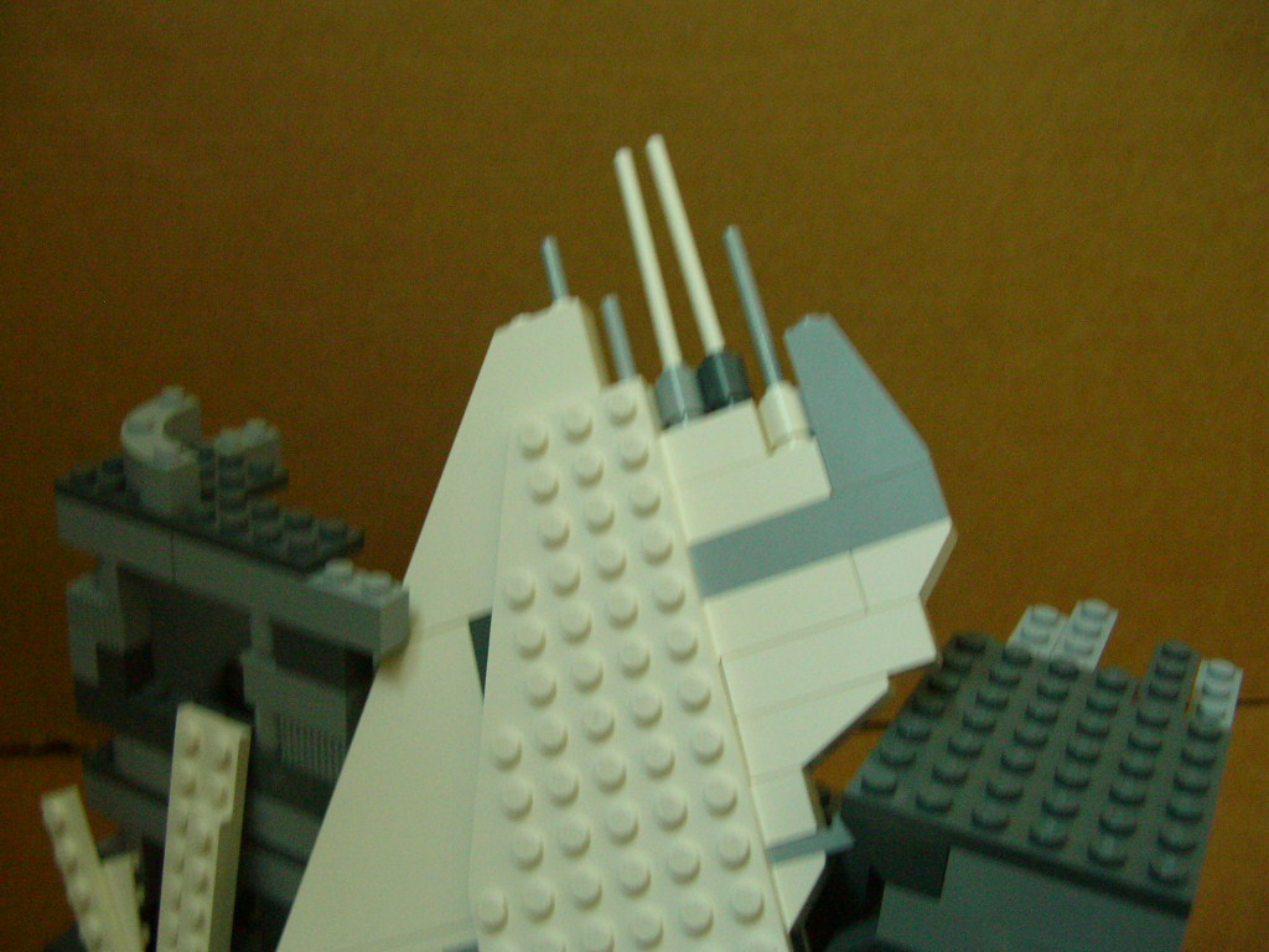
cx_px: 634
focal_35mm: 36
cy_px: 476
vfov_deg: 39.7
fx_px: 1320
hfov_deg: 51.4
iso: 200
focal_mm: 6
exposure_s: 1/20.7
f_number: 2.7
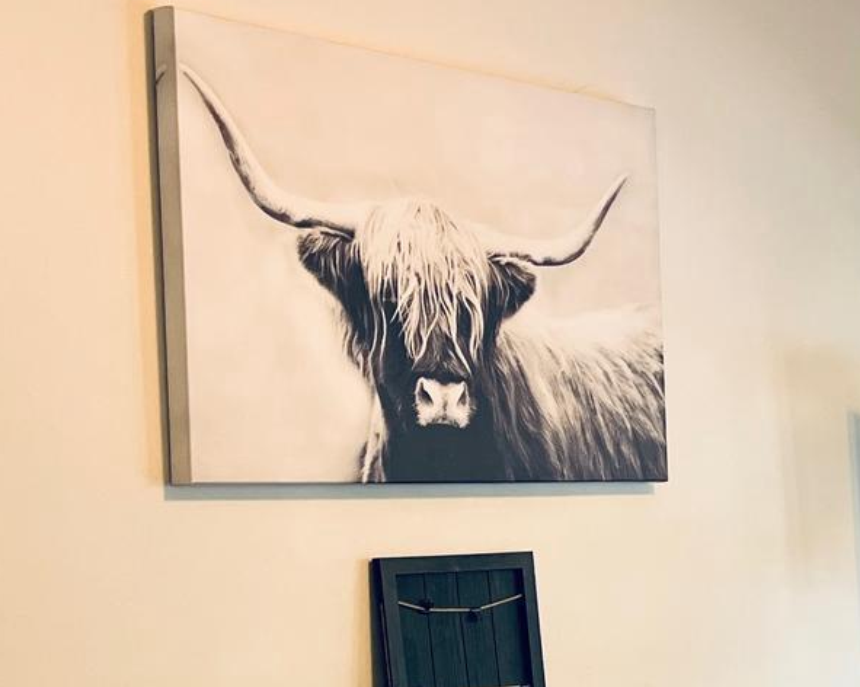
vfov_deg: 17.2
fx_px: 2238
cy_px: 605
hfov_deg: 19.3
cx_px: 1250
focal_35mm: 88
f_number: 1.5
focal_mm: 5.7
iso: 125
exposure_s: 1/120
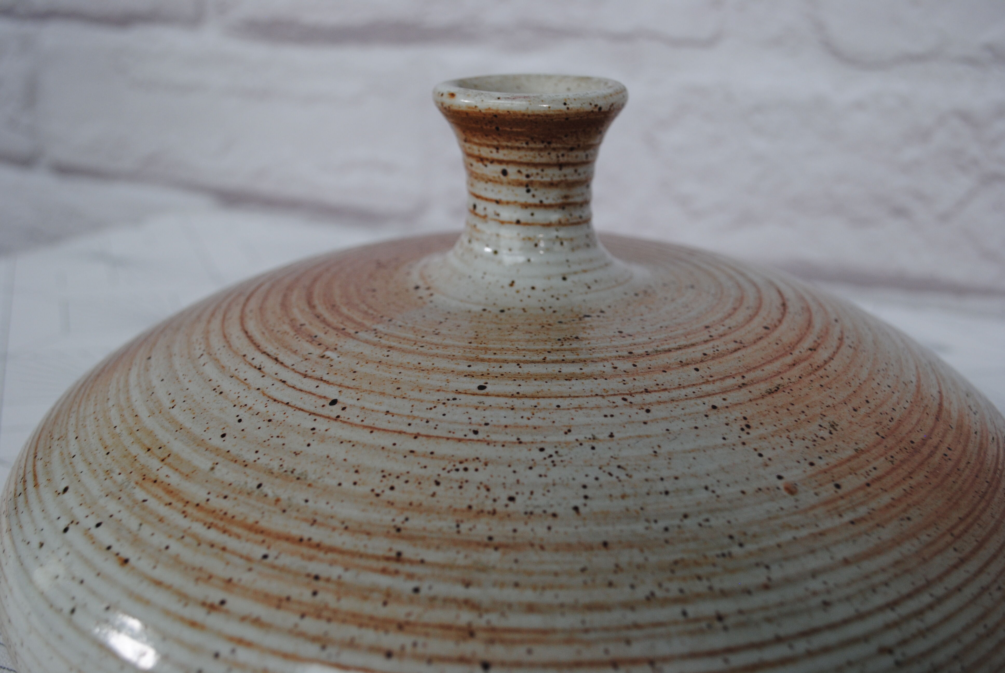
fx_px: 1090
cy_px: 336
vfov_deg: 34.3
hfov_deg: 49.5
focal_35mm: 39
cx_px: 502
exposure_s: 1/125
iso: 200
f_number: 5.6
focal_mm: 26
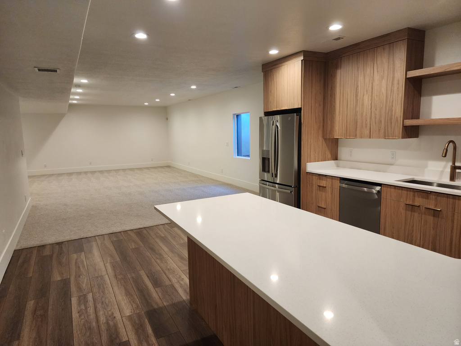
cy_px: 173
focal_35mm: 23
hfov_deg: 73.9
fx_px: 306
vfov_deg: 58.9
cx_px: 230
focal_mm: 6.4
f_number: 1.8
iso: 250
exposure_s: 1/120
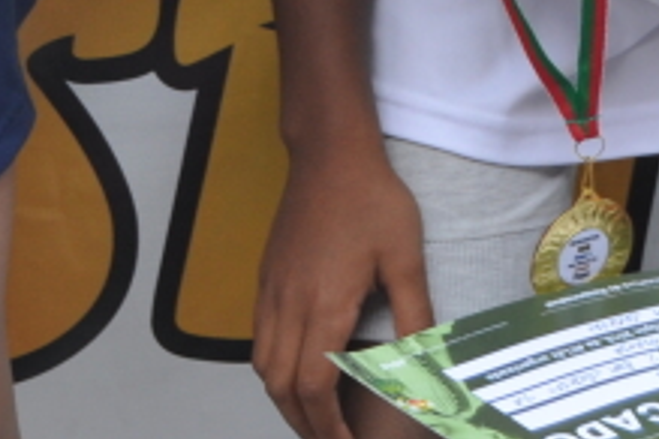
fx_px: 4869
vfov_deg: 5.0
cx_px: -512
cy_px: -529
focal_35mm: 266
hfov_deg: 7.5
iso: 320
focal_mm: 38
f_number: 5.6
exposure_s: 1/125
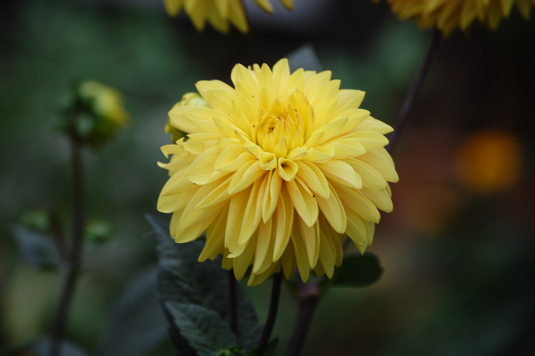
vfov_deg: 6.8
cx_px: 268
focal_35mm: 202
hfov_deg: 10.2
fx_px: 3007
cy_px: 178
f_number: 8
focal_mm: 135
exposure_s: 1/250
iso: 200
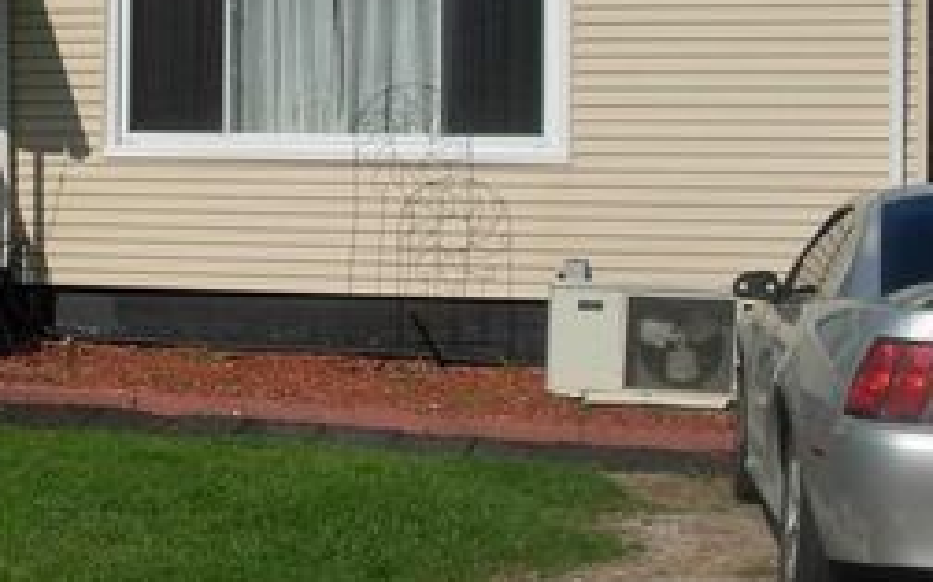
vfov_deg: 16.2
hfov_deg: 24.8
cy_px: 161
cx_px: 37
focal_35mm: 80
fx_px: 2032
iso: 79
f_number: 4.9
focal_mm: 6.3
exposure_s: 1/861
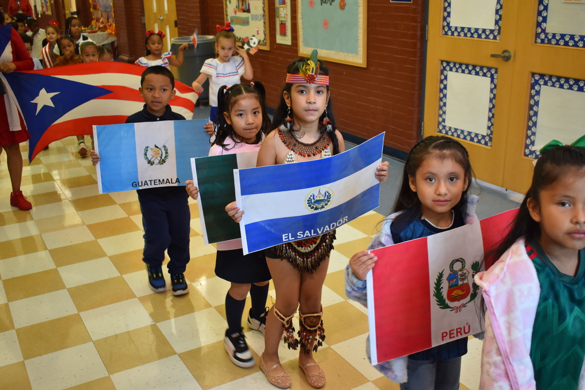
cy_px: 195
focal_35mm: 36
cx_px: 292
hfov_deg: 53.1
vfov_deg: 36.9
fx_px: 585
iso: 720
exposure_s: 1/60
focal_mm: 24
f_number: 4
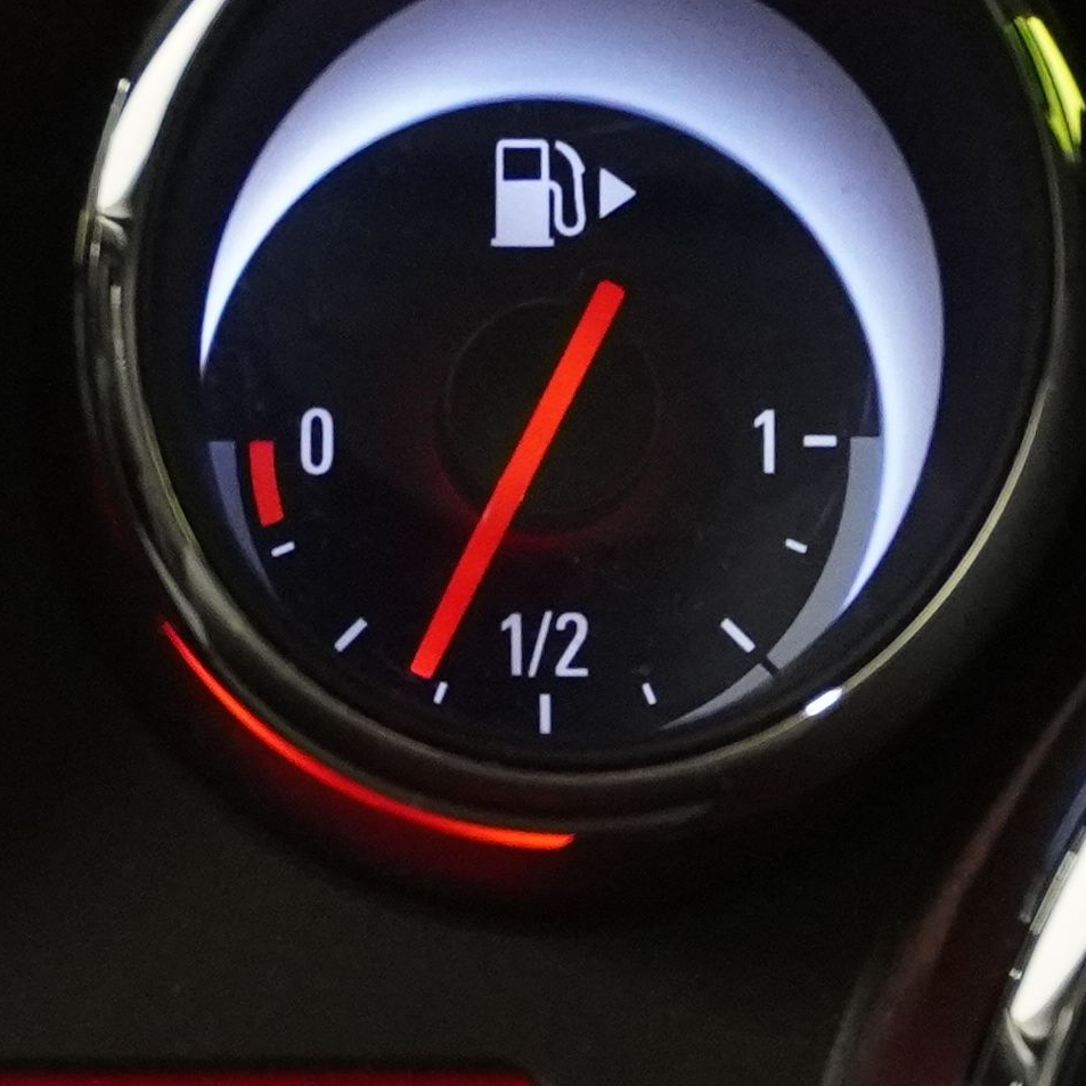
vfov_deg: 8.0
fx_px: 7691
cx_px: 76
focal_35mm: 217
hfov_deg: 8.0
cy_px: 1288
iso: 2500
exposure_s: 1/50
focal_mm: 27
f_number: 4.5
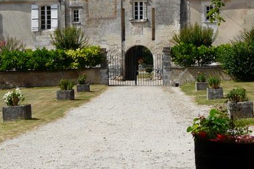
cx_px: 86
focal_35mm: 119
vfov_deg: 11.4
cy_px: 3
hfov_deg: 17.2
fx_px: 839
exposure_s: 1/500
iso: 100
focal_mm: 8.8
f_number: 6.3
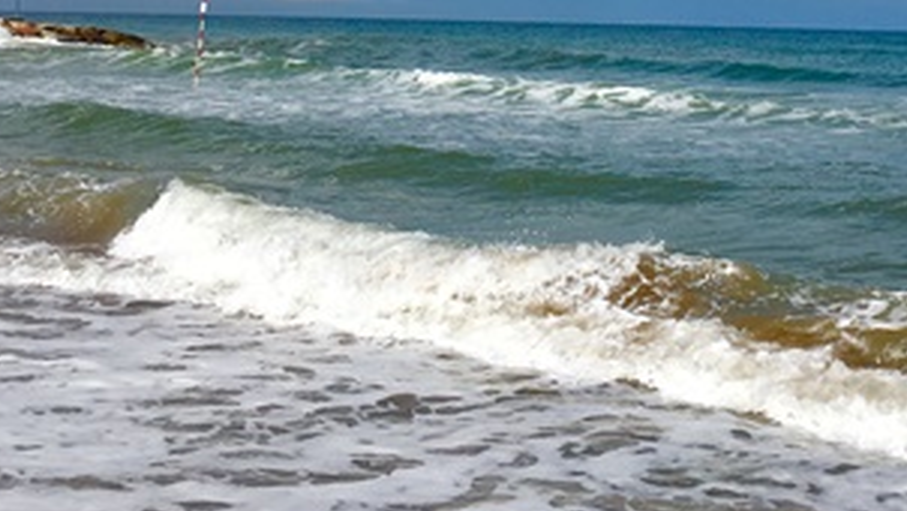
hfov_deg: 31.3
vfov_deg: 17.1
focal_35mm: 67
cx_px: 577
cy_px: -129
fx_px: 1612
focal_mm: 4.15
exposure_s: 1/3846
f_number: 2.2
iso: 25
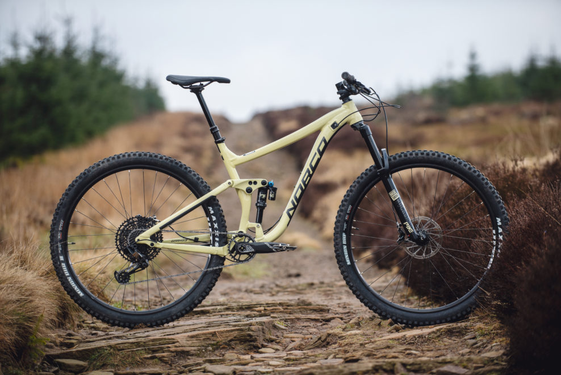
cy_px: 188
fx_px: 2182
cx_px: 280
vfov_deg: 9.8
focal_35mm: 140
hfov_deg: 14.7
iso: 160
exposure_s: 1/500
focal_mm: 140
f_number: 4
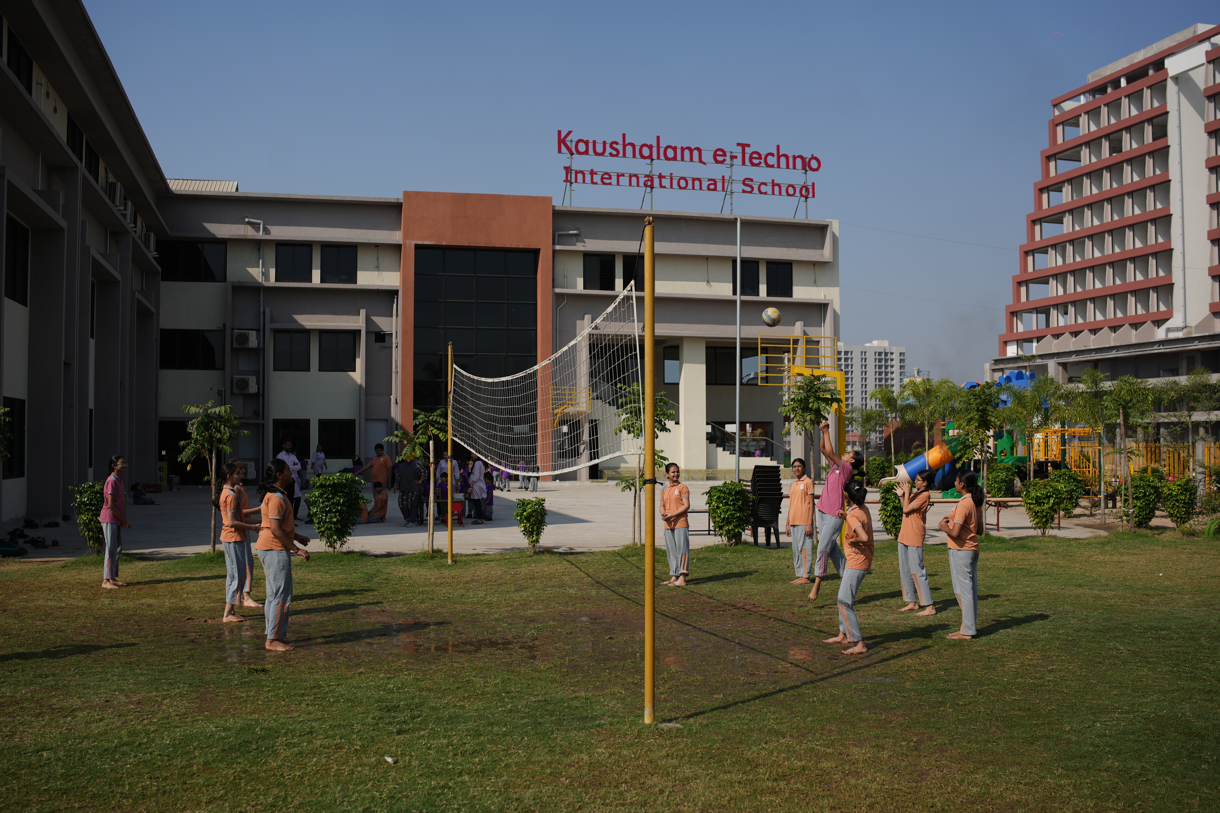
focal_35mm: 35
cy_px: 406
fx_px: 1186
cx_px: 610
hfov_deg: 54.4
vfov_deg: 37.9
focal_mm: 35
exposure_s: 1/3200
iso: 100
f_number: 3.2
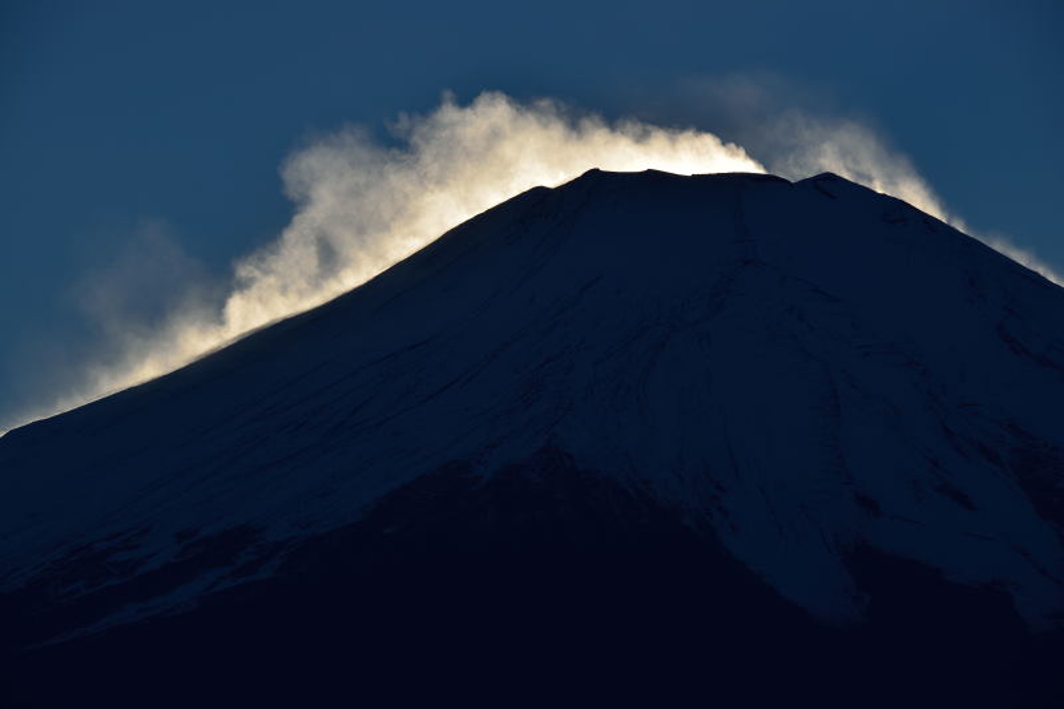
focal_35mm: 200
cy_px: 354
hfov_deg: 10.3
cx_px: 532
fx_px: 5910
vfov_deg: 6.9
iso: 100
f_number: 11
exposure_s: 1/200
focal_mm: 200
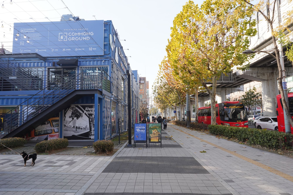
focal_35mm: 24
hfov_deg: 73.7
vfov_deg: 53.1
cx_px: 146
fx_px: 195
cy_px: 98
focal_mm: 24
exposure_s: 1/100
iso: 800
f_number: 20
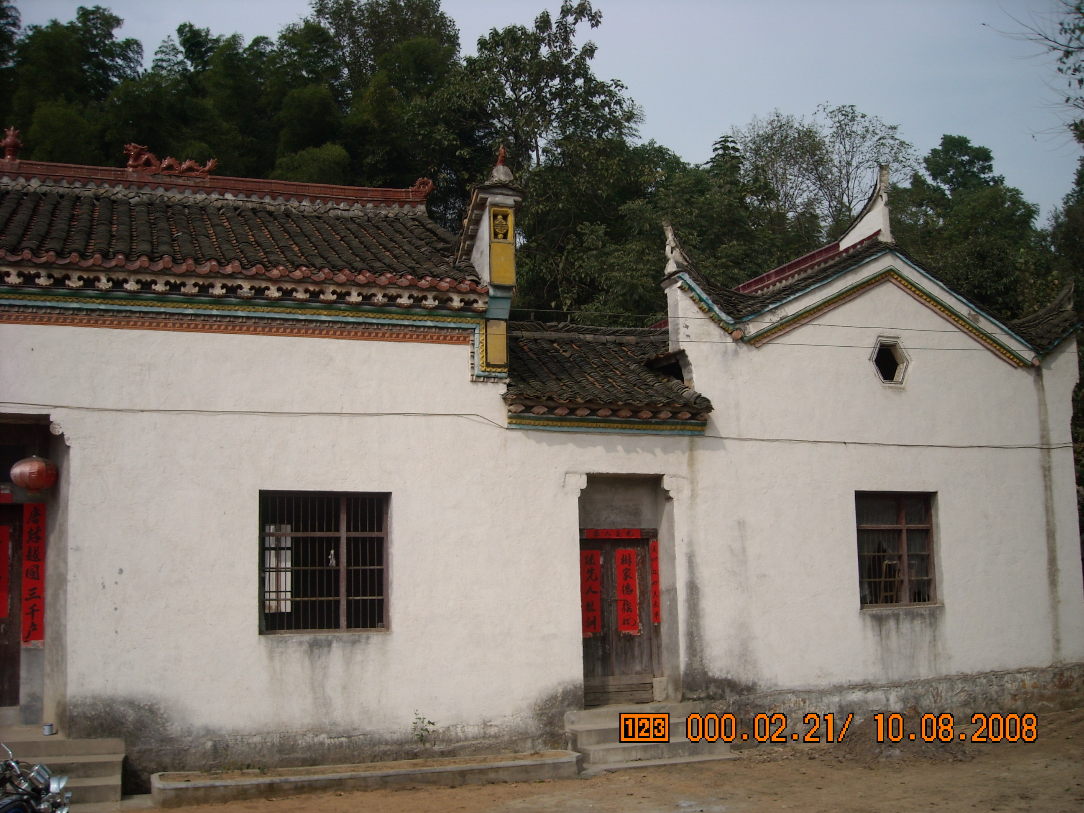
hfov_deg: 52.6
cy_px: 406
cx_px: 542
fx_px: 1096
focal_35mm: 35
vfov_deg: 40.7
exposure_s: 1/438
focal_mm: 5.7
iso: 64
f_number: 5.6
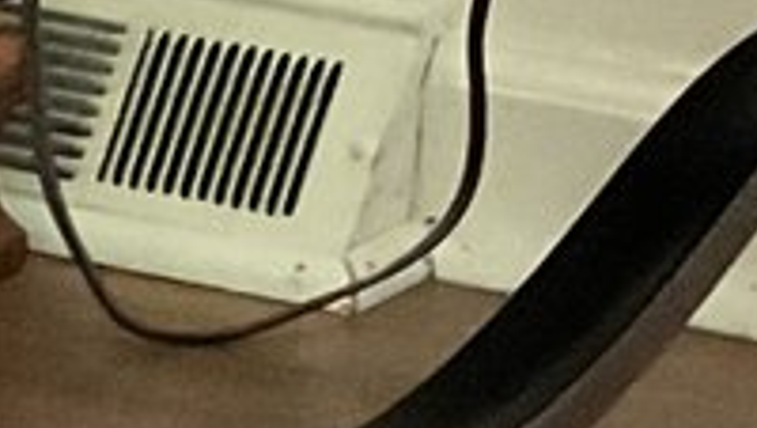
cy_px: 1078
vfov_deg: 4.9
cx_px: 134
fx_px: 4802
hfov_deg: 9.0
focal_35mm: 239
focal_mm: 3
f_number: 1.8
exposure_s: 1/30
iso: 500
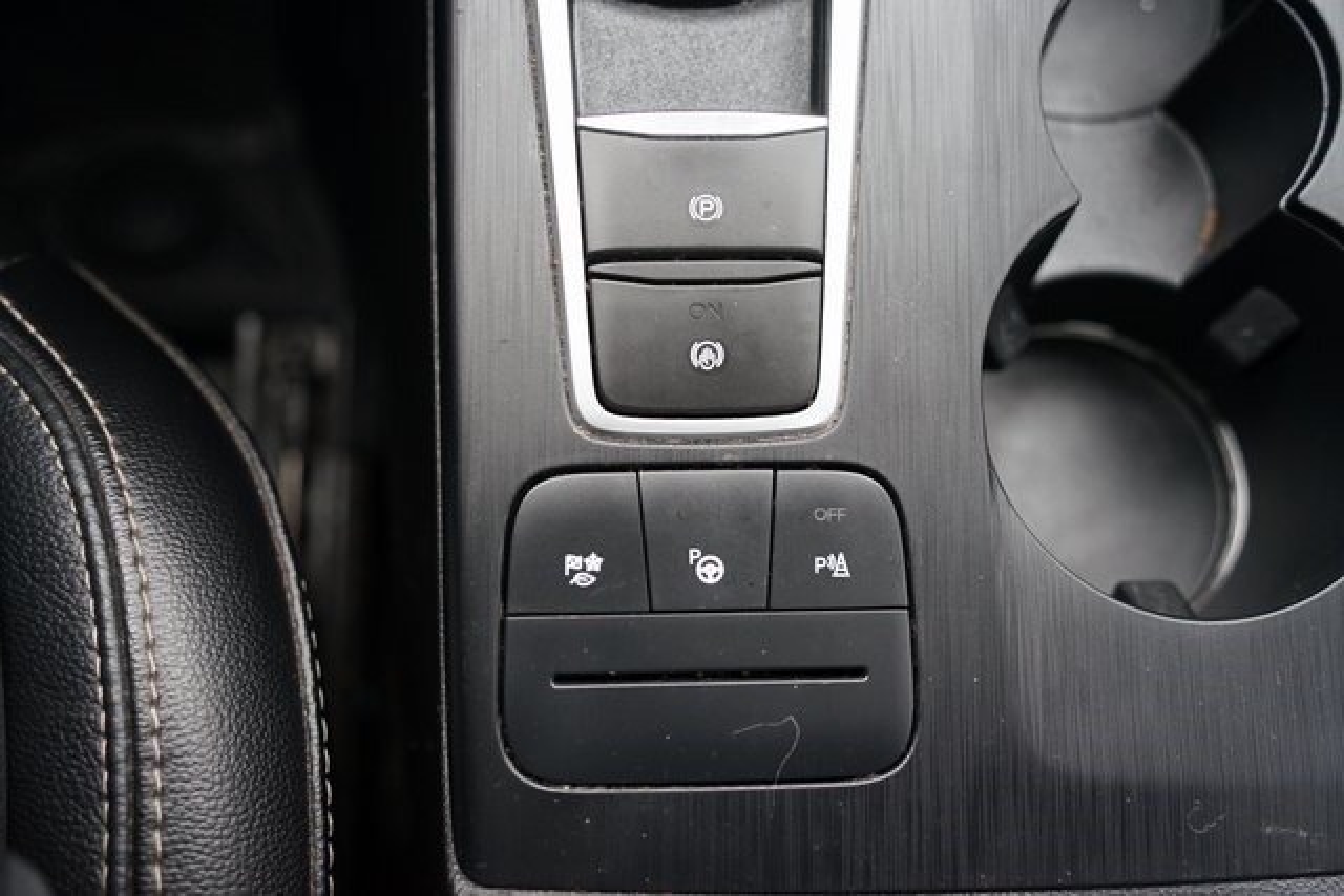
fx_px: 1456
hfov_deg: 49.5
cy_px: 448
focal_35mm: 39
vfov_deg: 34.2
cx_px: 672
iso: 1600
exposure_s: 1/60
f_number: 3.2
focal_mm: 39
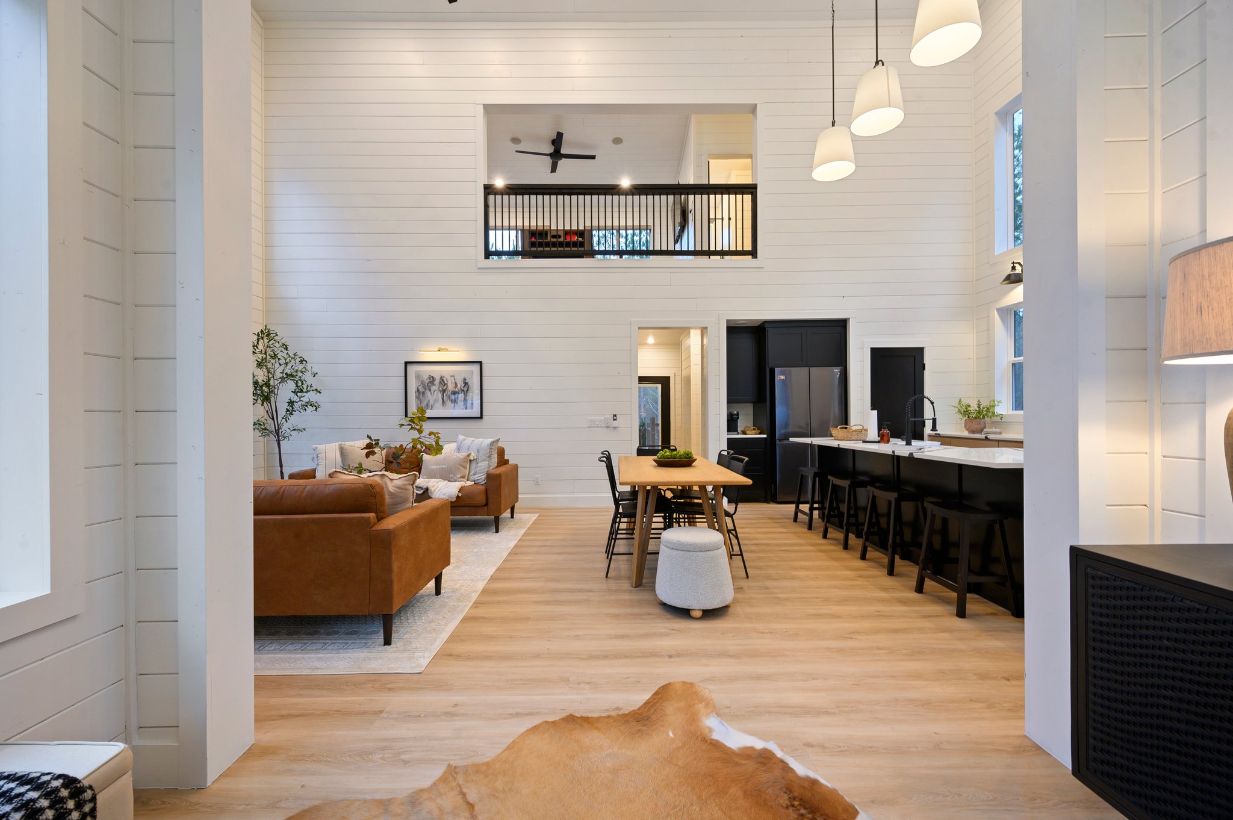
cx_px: 616
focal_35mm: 14
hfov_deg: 104.3
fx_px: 479
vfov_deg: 81.1
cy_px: 410
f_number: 9
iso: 400
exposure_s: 1/6
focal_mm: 14
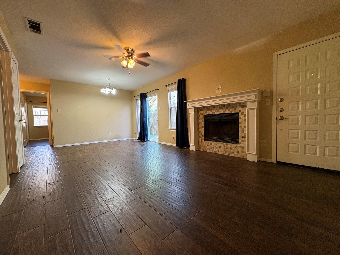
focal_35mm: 14
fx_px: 138
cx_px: 170
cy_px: 128
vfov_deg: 85.7
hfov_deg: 102.1
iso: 250
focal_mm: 2.22
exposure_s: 1/60
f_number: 2.2
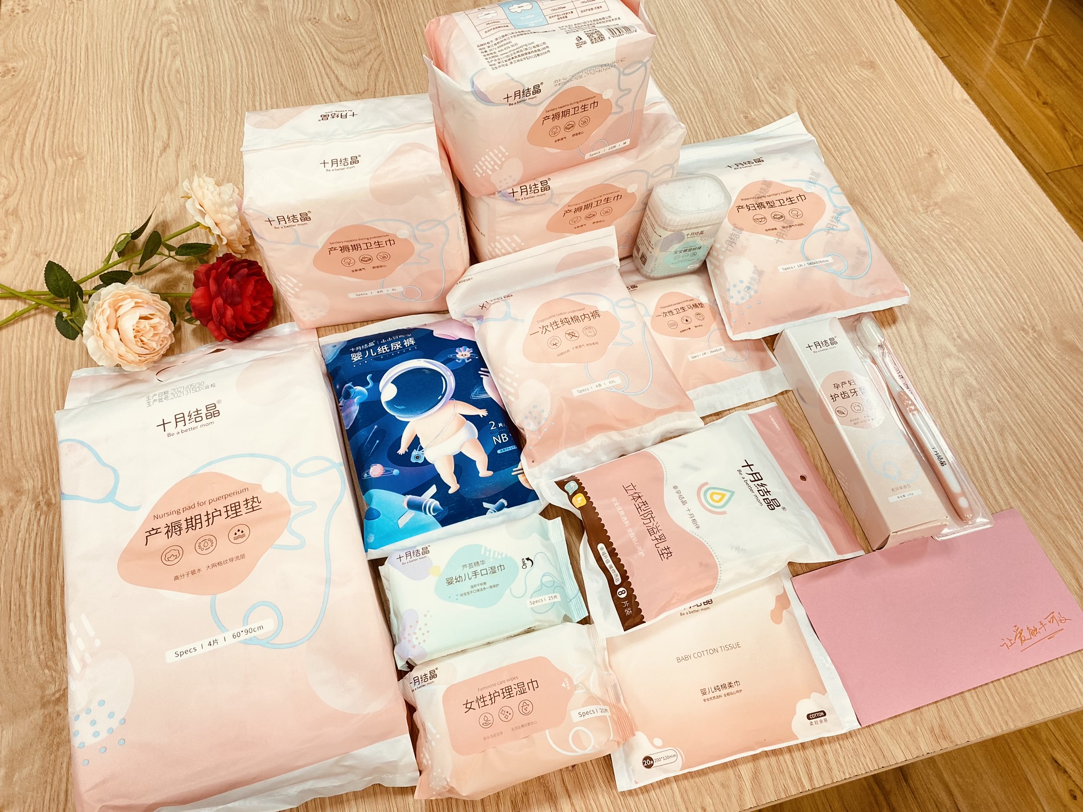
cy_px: 406
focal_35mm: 26
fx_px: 813
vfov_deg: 53.1
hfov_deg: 67.3
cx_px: 542
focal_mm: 4.25
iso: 125
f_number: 1.8
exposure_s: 1/50
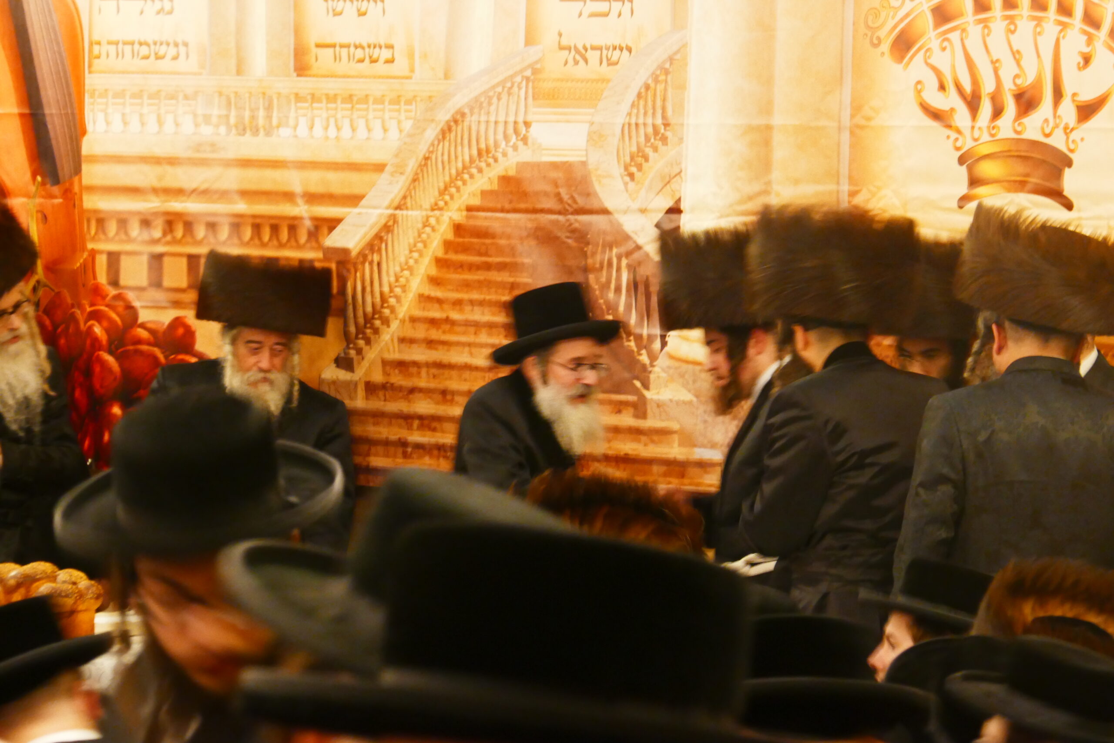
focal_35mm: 200
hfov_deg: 10.3
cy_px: 372
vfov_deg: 6.9
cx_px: 557
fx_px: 6189
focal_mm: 72.9
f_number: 8
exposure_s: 1/10
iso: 1600
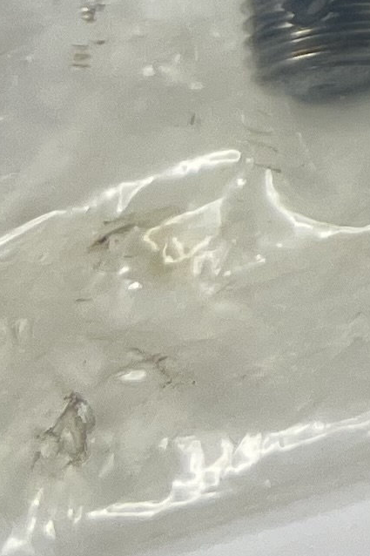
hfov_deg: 6.9
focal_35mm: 171
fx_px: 2637
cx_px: 1232
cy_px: -595
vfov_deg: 10.9
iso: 80
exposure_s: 1/121
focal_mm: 5.7
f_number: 1.5
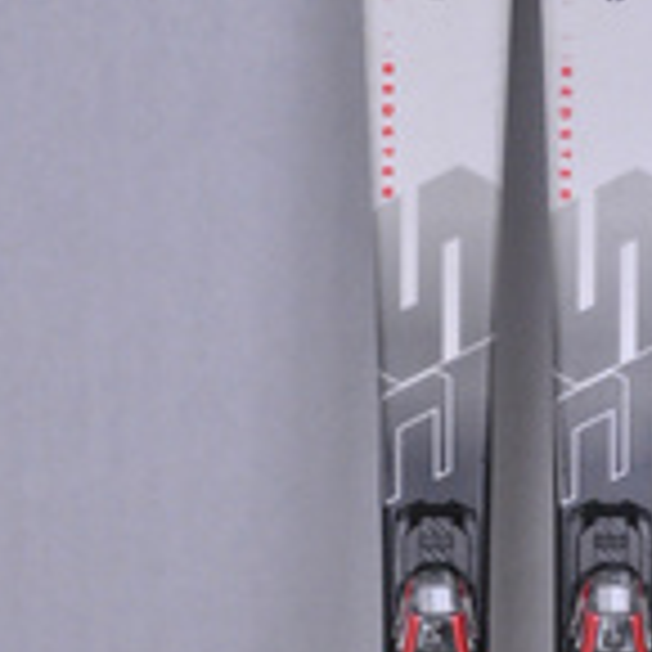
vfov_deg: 16.5
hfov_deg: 16.8
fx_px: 2195
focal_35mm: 103
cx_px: 515
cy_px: 683
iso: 3200
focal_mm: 26
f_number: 9.5
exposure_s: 1/125
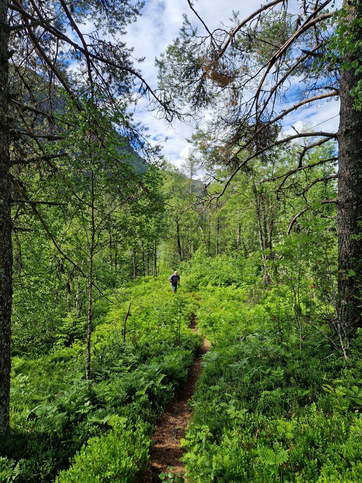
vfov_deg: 73.9
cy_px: 242
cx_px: 181
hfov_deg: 58.9
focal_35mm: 23
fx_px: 321
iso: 50
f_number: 1.8
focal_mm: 5.4
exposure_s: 1/1116
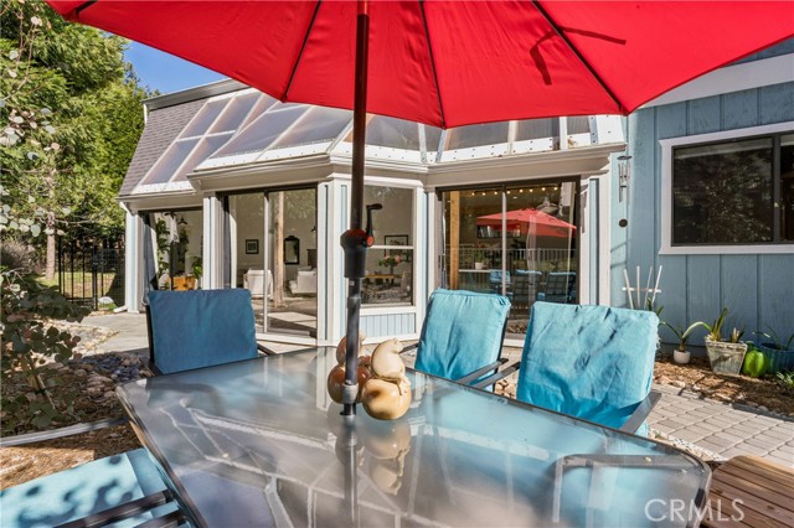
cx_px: 397
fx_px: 373
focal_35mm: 17
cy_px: 264
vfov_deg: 70.7
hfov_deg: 93.6
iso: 100
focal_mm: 16.9
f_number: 22
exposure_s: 1/40
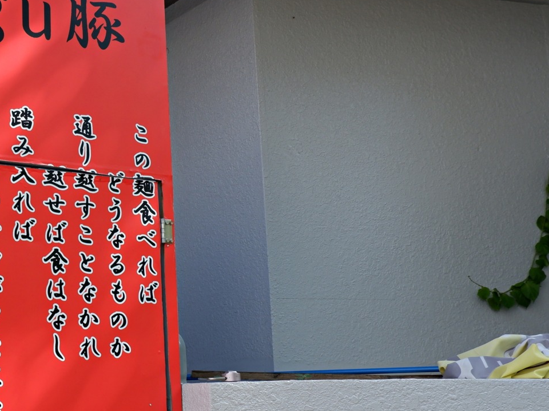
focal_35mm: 59
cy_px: 242
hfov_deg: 30.4
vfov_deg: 24.8
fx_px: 936
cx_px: 2
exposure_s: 1/150
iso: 200
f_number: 6.4
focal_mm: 15
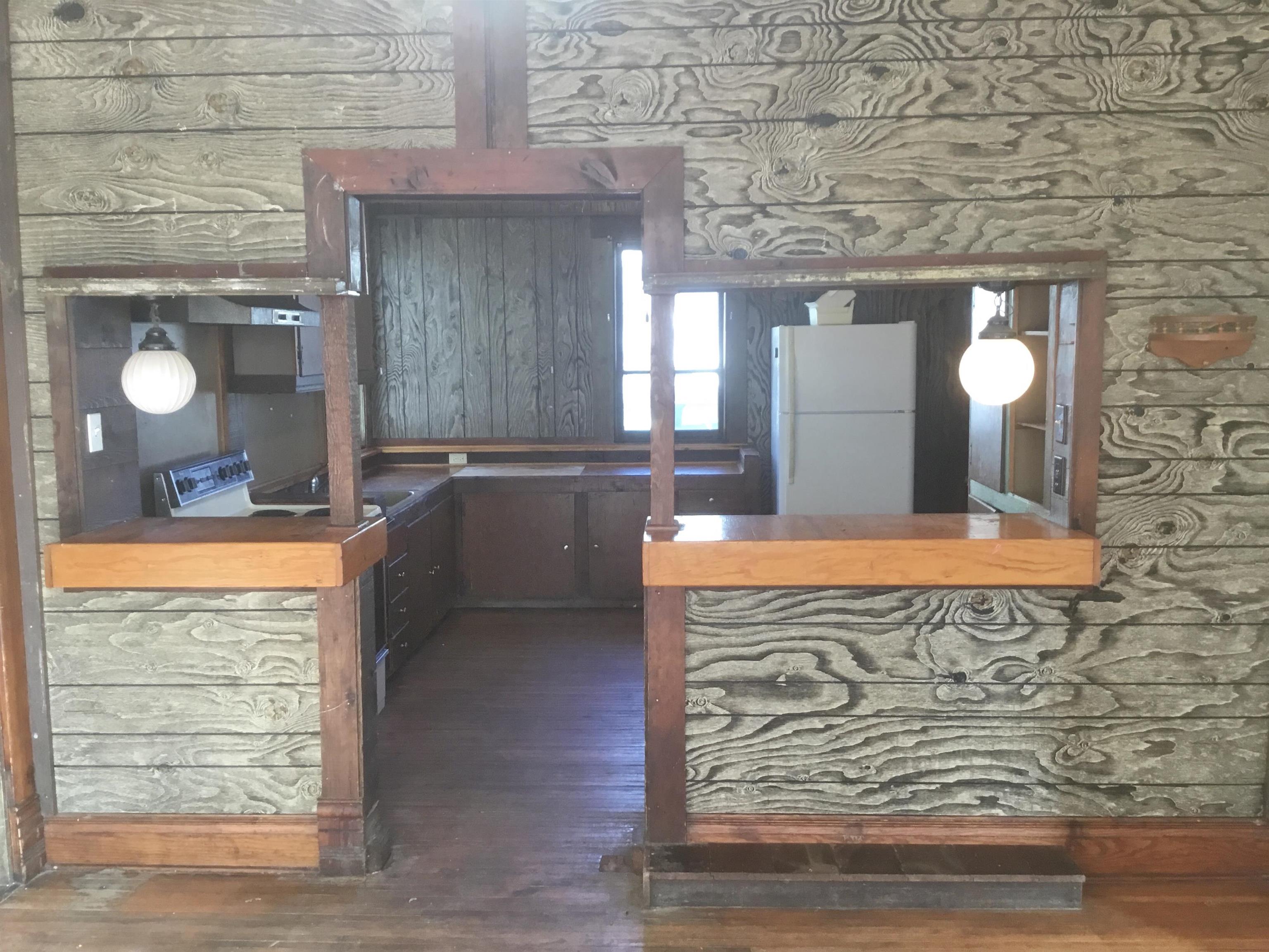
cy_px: 476
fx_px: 1136
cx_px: 634
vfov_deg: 45.4
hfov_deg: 58.4
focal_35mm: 31
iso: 80
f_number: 2.4
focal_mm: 3.3
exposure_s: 1/30
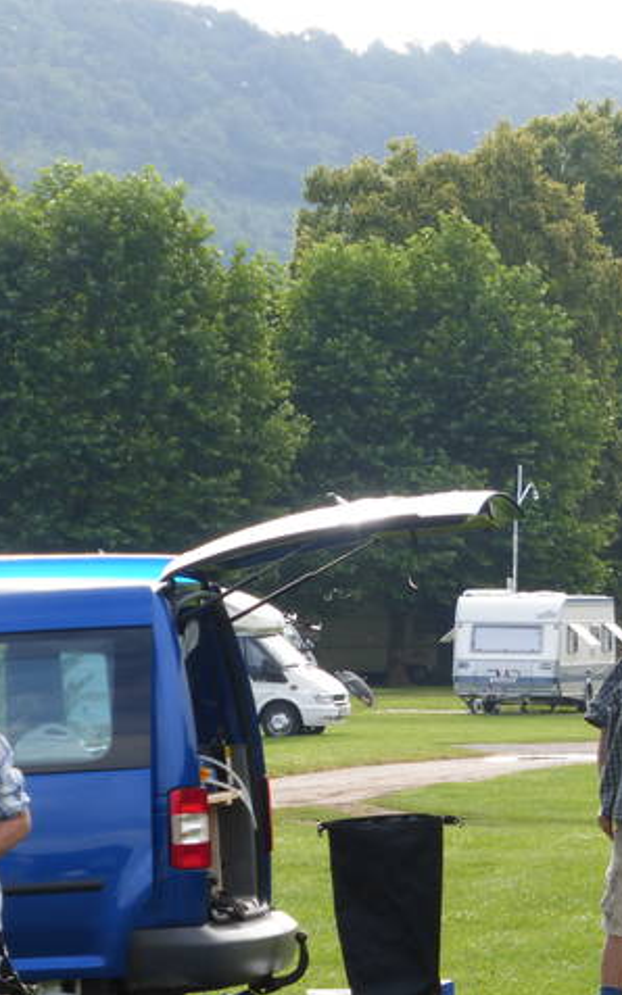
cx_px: 484
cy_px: 499
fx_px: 6566
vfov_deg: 8.7
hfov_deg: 5.4
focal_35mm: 242
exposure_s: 1/160
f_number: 5.4
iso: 100
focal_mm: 27.6
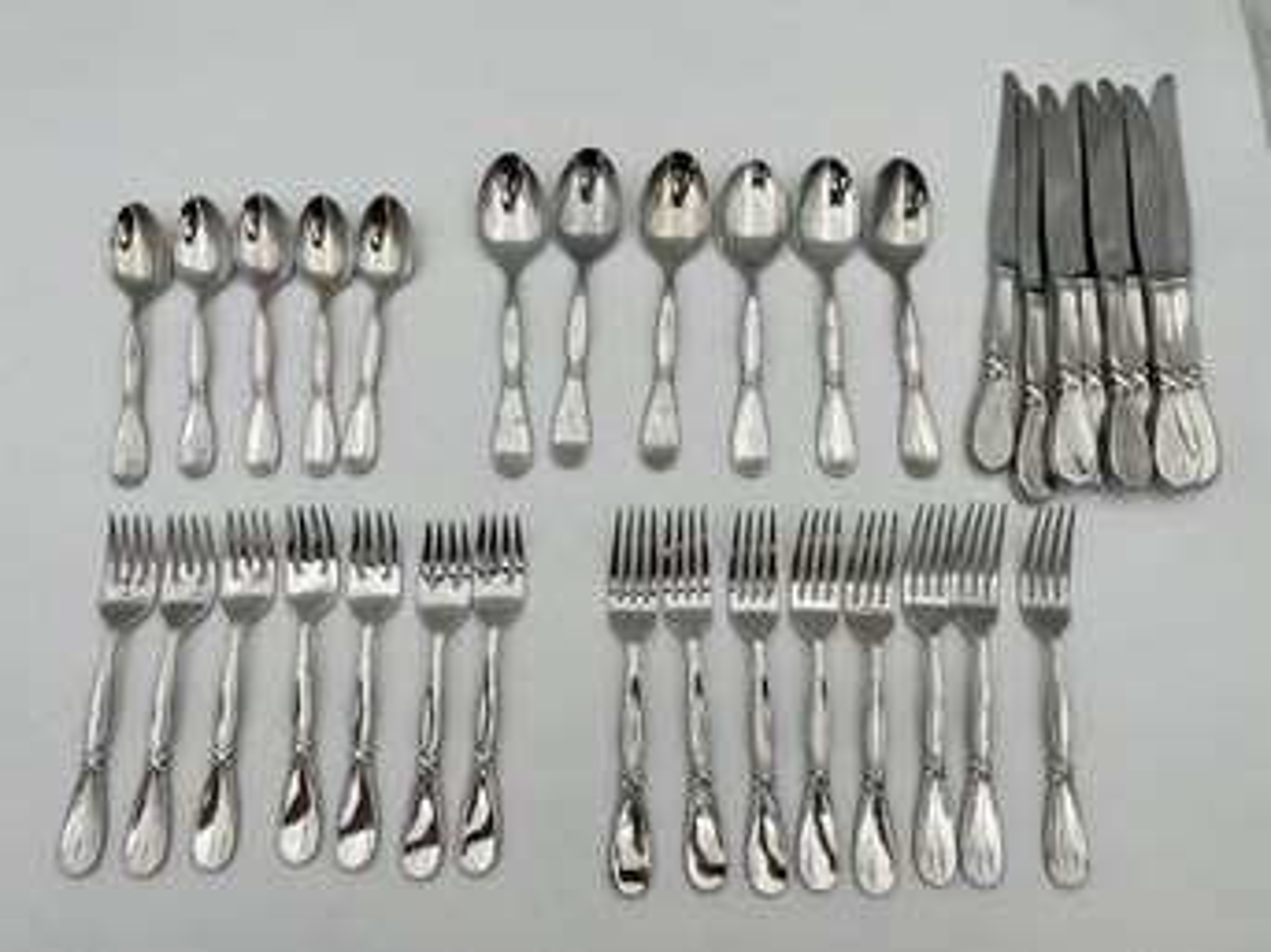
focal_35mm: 26
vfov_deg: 53.0
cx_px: 636
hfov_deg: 67.3
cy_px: 476
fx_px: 954
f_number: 1.6
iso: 50
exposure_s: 1/751
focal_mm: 5.1
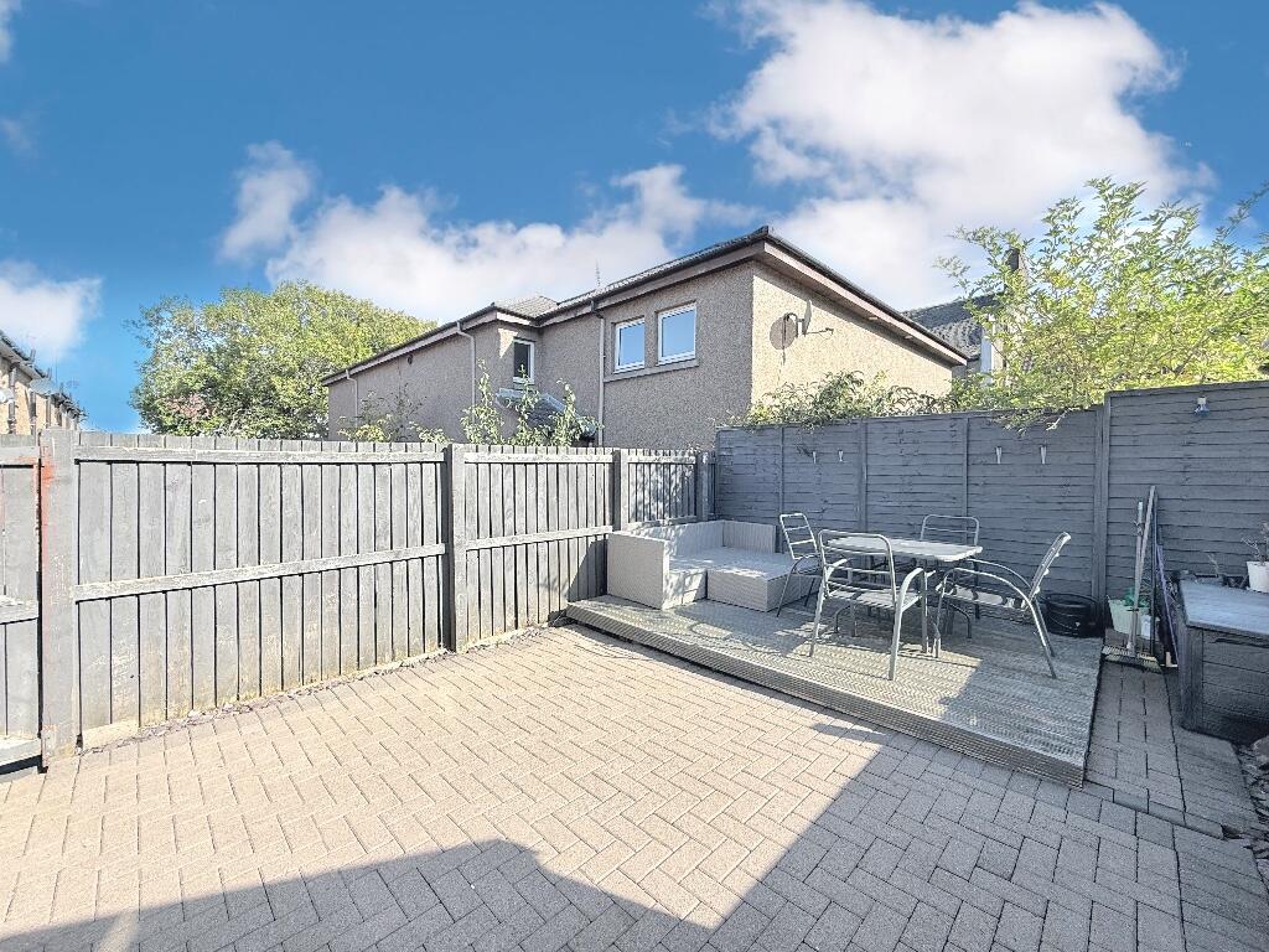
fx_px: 513
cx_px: 634
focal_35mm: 14
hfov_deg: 102.1
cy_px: 476
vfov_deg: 85.7
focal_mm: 2.22
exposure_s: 1/701
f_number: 2.2
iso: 50
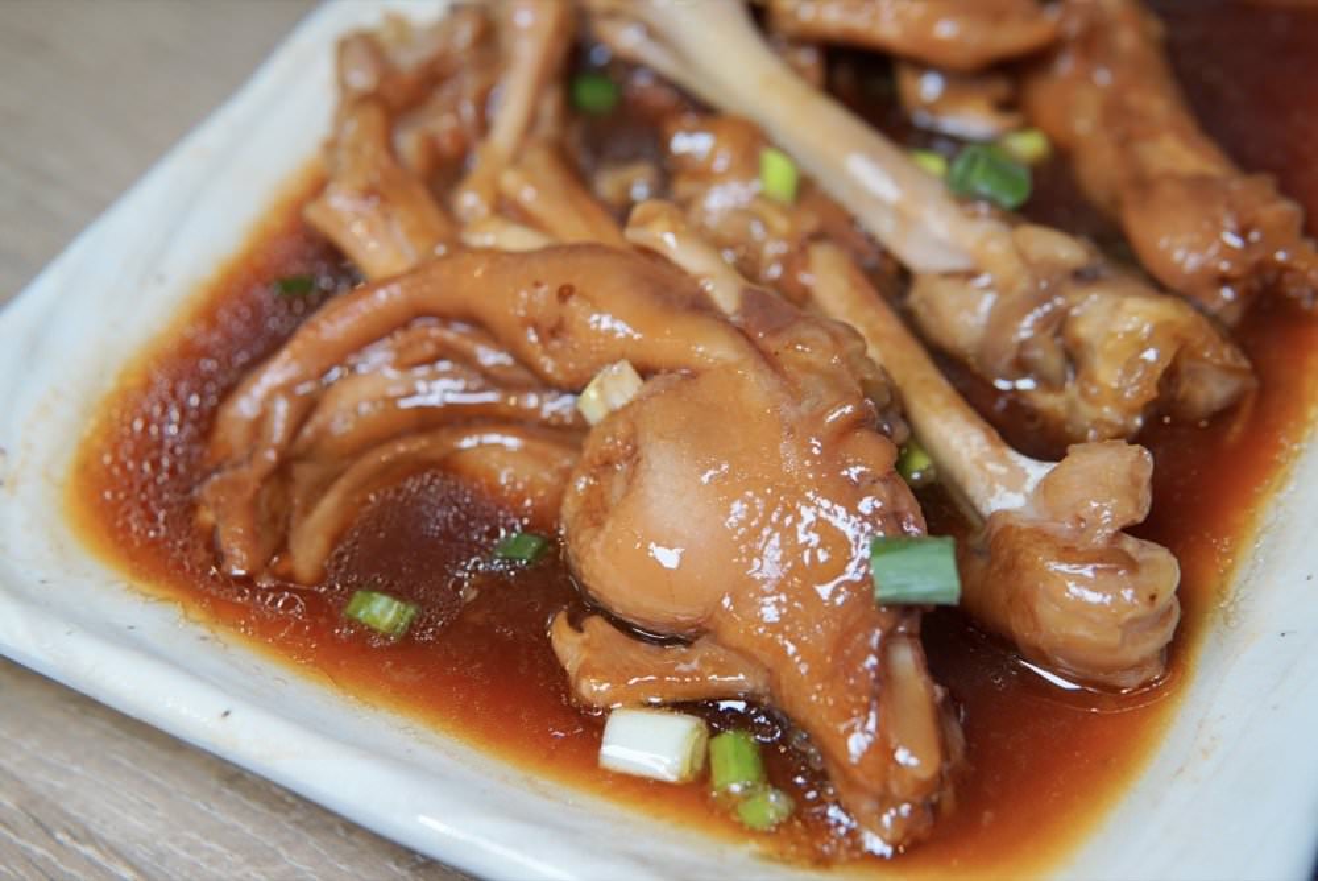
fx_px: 1648
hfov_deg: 43.6
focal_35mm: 45
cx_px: 659
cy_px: 440
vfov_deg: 29.9
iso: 250
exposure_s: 1/60
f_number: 4
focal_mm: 30
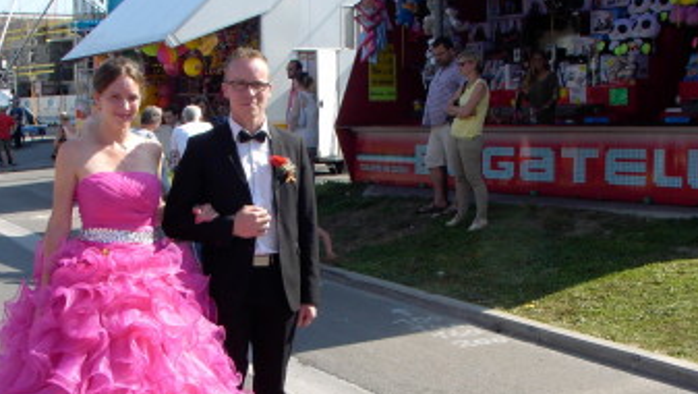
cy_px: 265
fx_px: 1148
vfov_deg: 19.4
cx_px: 282
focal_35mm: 62
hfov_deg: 33.7
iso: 70
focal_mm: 6.2
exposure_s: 1/200
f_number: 5
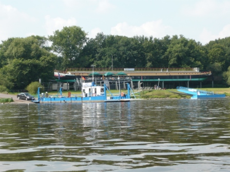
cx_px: 115
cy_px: 86
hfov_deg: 24.7
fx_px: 525
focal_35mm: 79
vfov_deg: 18.7
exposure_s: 1/320
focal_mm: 13
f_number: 5
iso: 100
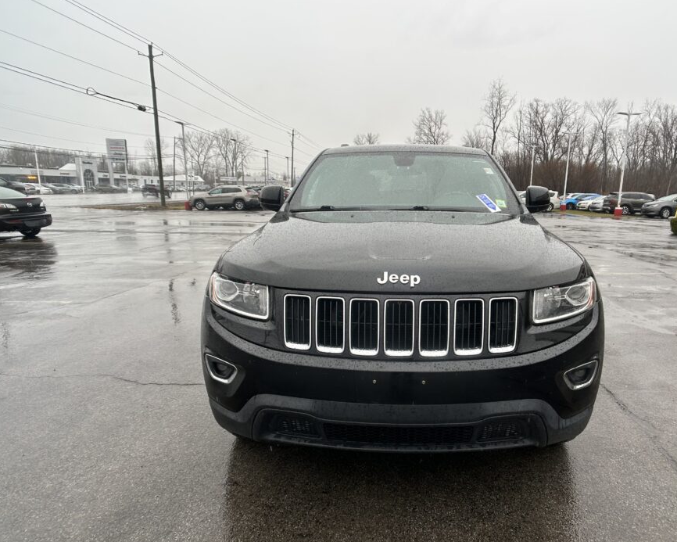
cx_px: 385
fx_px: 601
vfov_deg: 48.5
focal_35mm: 30
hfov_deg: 58.5
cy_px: 285
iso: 50
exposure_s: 1/646
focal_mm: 5.7
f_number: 1.5
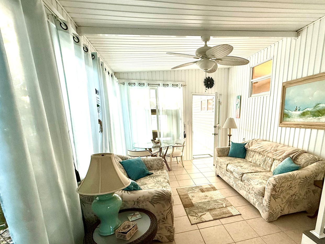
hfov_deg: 86.5
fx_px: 169
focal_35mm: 18
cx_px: 197
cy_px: 151
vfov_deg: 70.5
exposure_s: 1/120
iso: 250
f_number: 2.2
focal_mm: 2.22
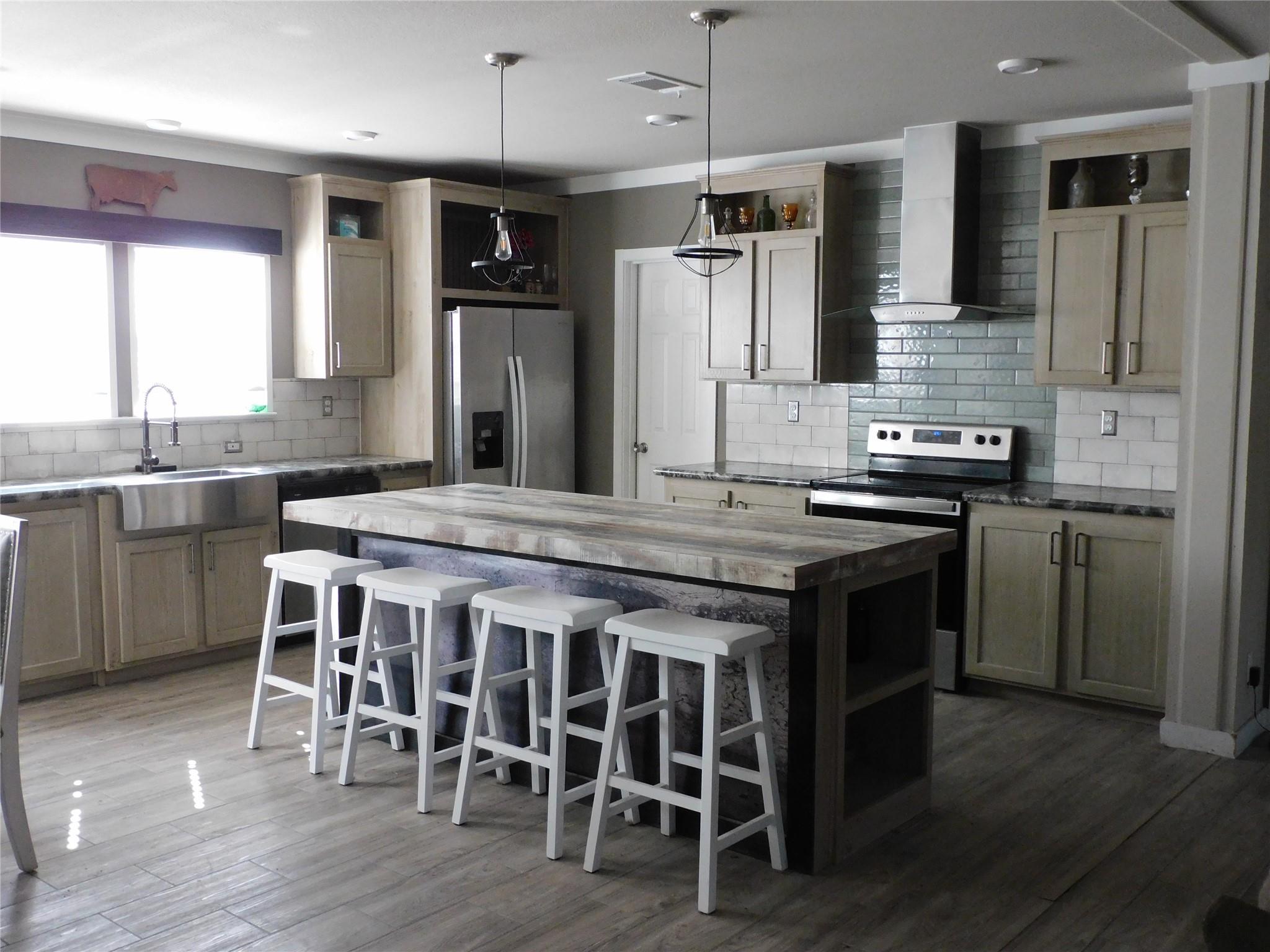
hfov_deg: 55.4
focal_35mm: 33
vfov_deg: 42.9
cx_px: 635
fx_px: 1211
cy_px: 476
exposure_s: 1/60
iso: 450
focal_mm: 5.9
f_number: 3.6
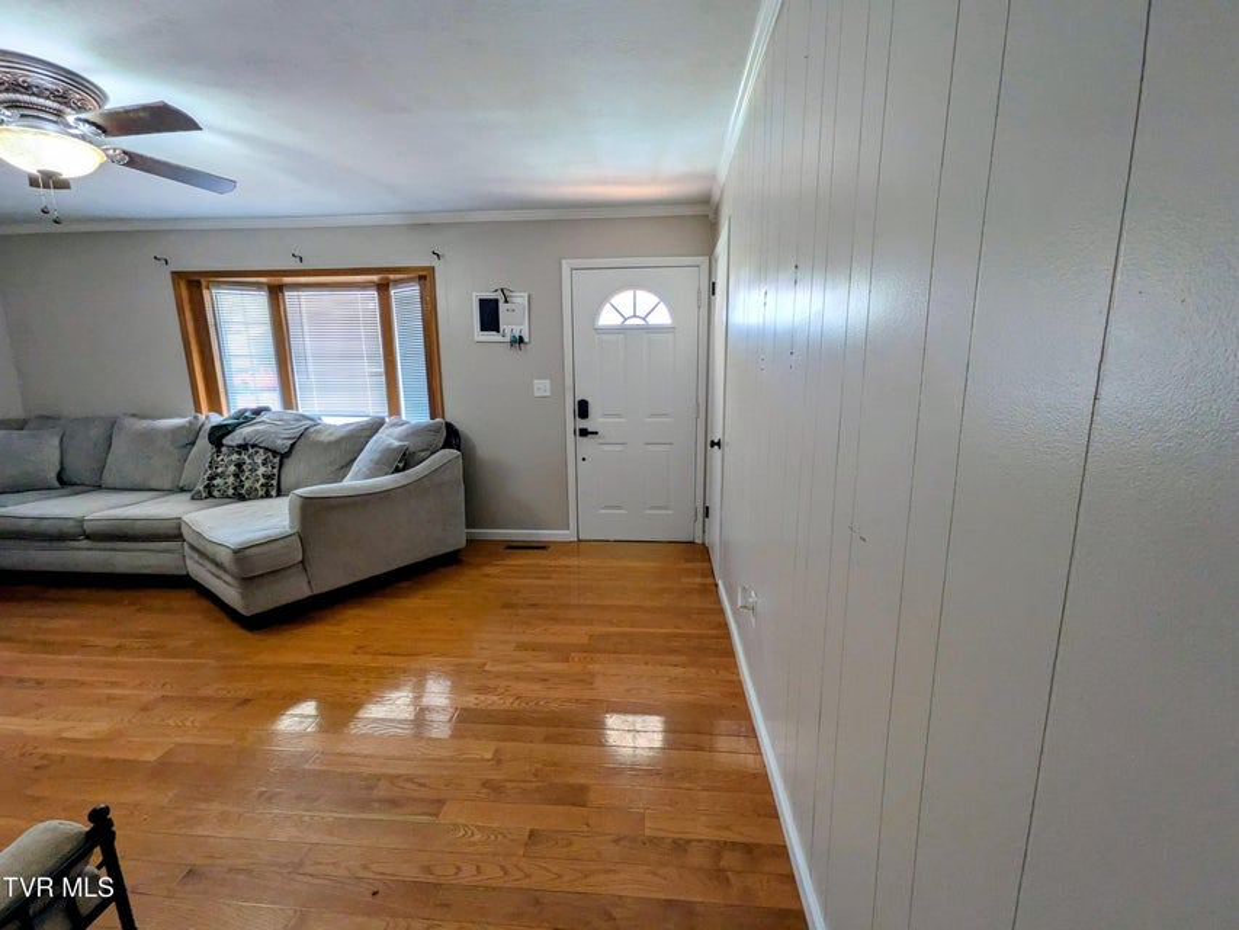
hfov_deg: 102.1
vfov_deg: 85.7
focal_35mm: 14
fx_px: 501
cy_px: 465
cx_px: 620
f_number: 2.2
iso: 100
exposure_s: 1/60
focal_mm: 1.85
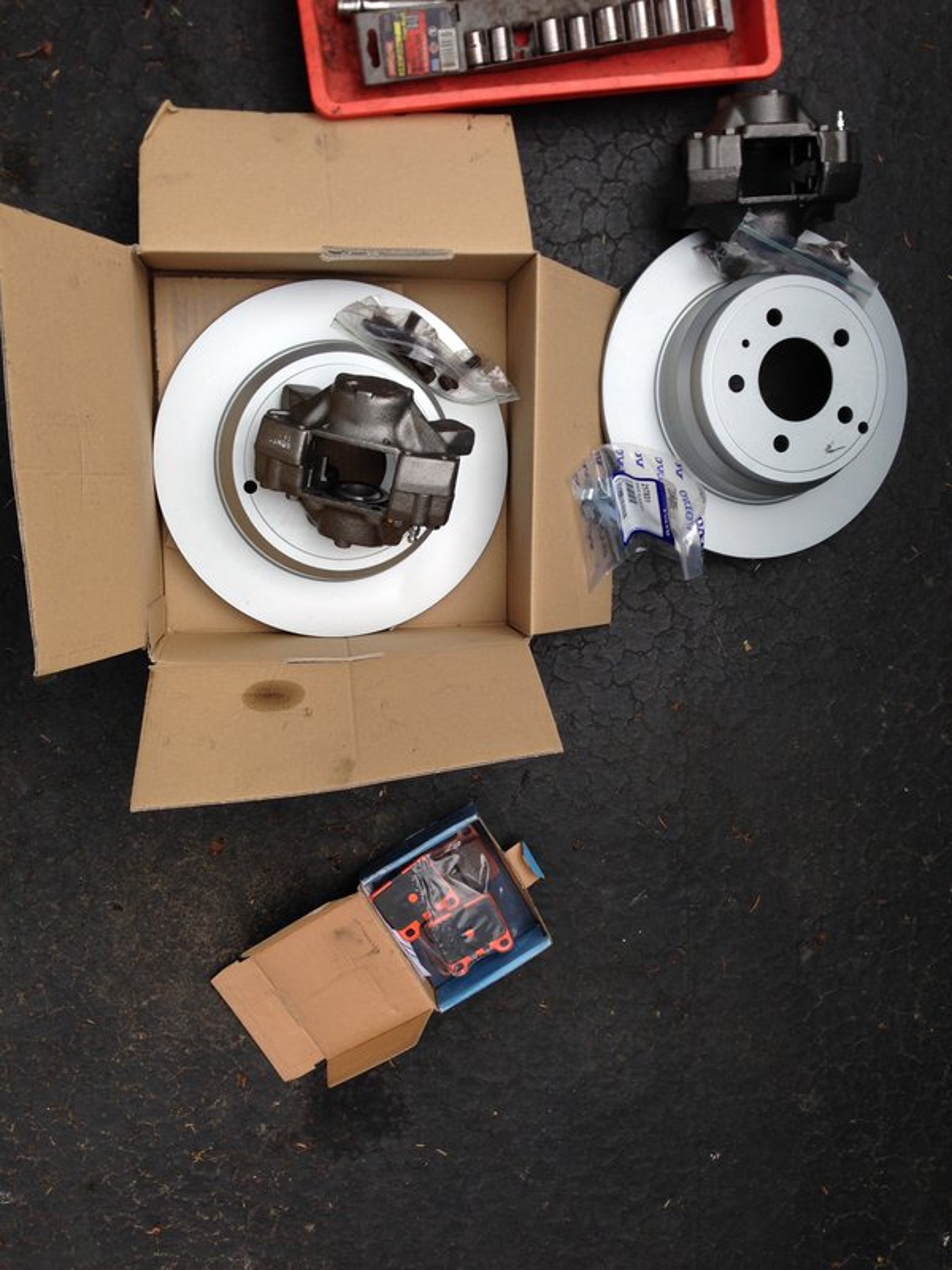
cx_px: 476
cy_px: 635
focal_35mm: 33
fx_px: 1210
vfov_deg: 55.4
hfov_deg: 42.9
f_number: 2.4
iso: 50
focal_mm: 4.12
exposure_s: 1/507
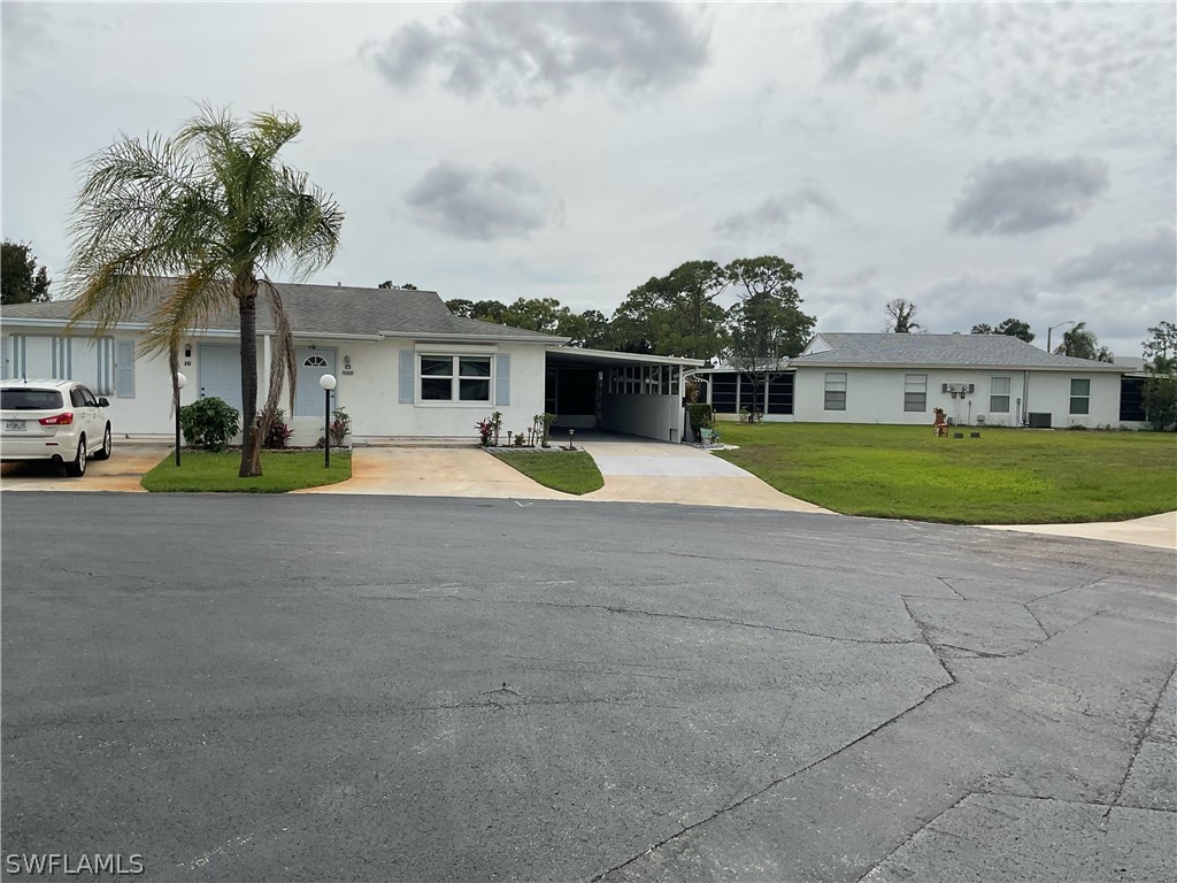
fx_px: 986
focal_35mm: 29
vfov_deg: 48.2
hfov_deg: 61.7
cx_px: 588
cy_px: 442
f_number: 1.8
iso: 16
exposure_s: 1/2801
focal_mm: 3
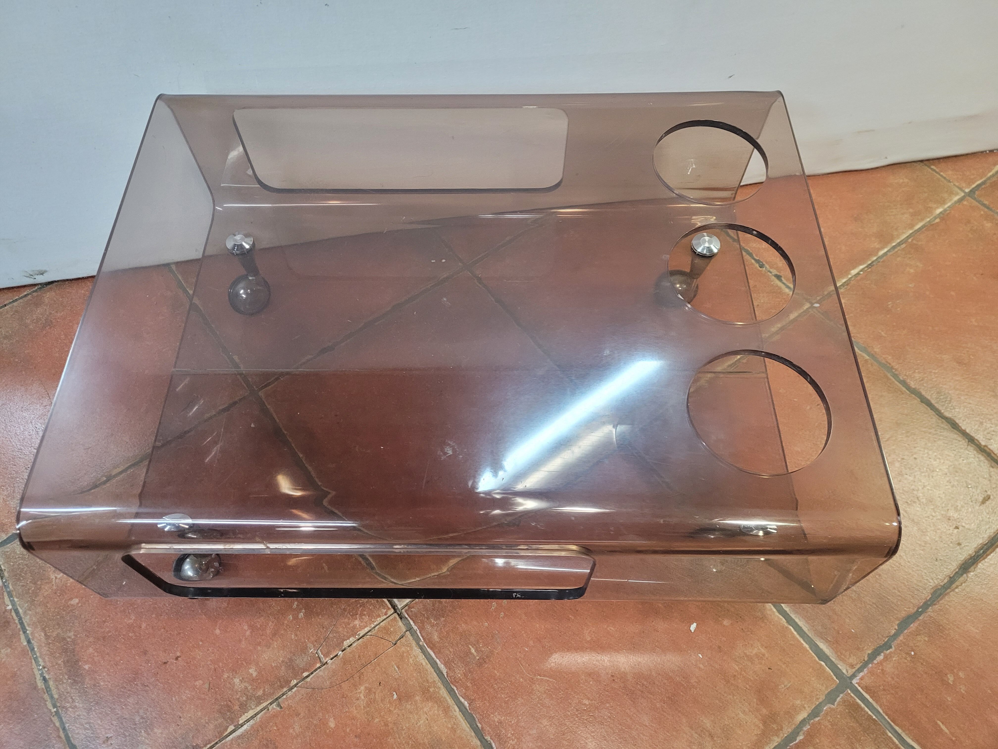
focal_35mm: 26
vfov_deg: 53.1
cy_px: 374
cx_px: 499
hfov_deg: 67.3
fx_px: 750
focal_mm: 5.4
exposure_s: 1/50
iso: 500
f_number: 1.8
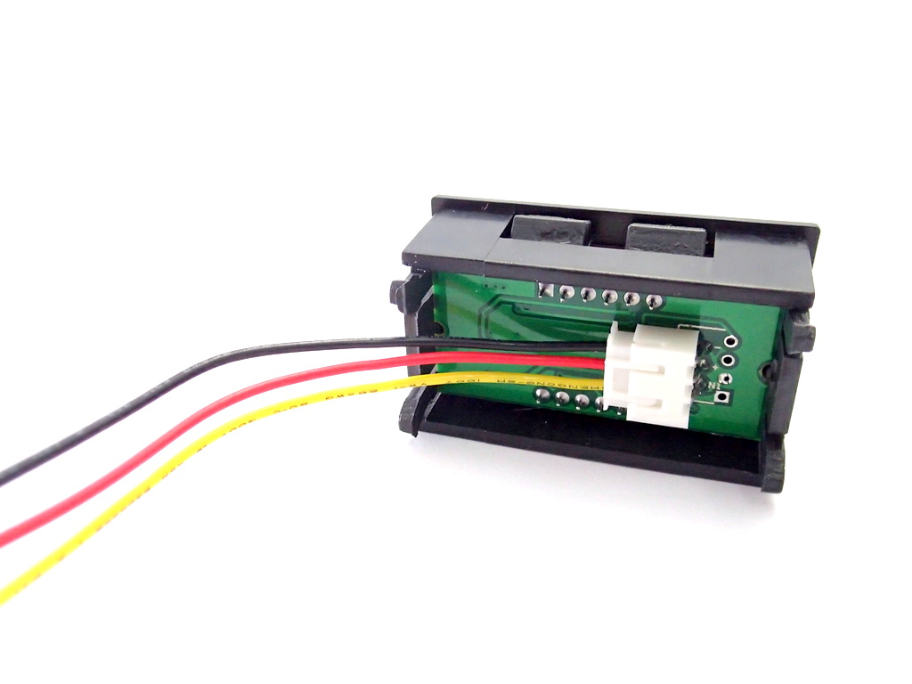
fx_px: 790
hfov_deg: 60.0
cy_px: 342
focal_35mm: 30
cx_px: 456
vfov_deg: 46.8
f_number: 3.2
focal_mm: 5.5
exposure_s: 1/30
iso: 640
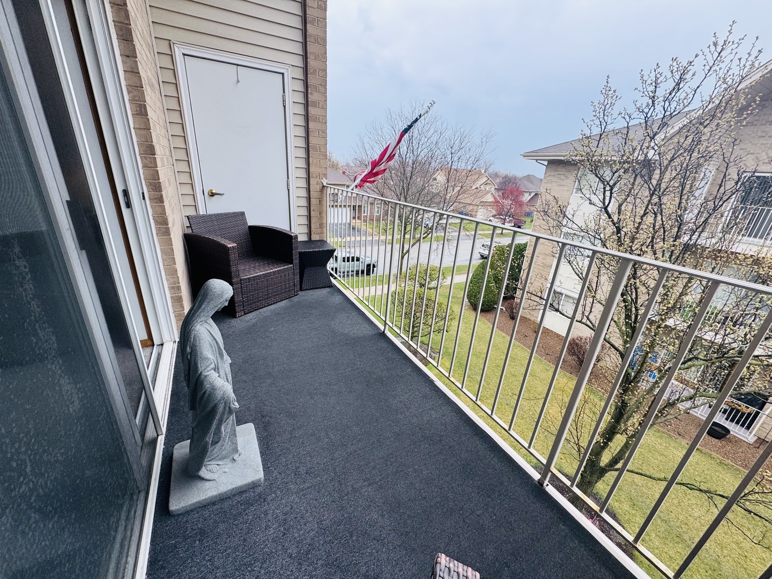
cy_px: 290
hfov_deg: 102.1
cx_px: 386
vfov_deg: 85.7
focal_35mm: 14
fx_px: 312
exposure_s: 1/99
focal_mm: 2.22
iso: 80
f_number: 2.2
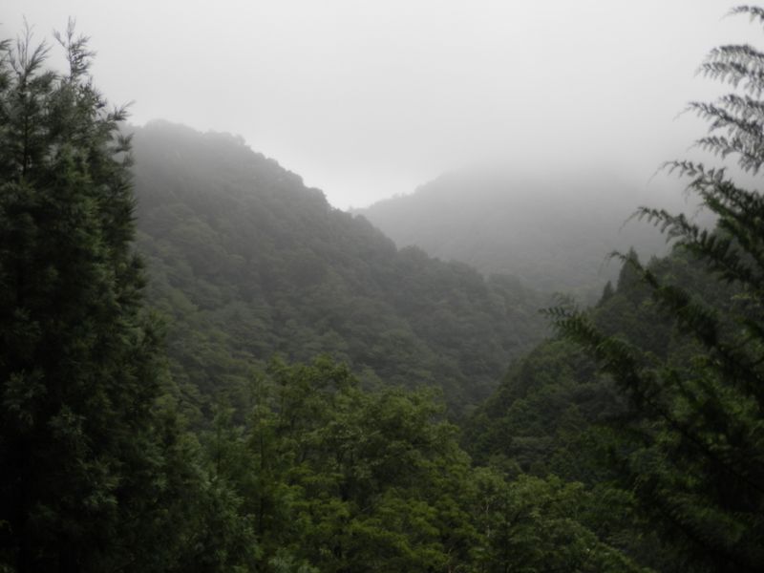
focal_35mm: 45
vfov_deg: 32.2
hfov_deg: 42.1
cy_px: 286
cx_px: 382
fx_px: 993
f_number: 3.8
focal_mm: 8
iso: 80
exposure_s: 1/200
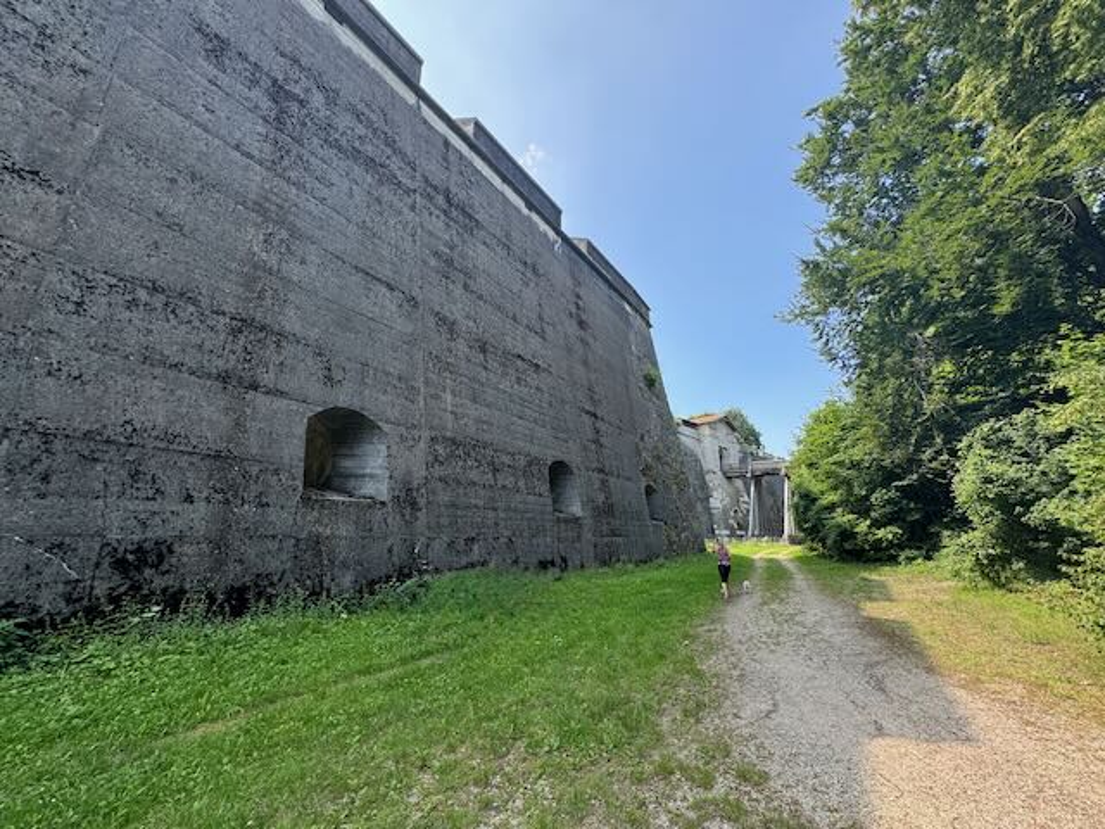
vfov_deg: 85.7
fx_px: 447
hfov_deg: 102.1
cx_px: 552
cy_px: 414
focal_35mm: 14
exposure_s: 1/222
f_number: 2.2
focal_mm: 2.22
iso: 40
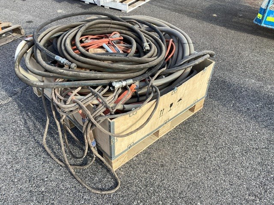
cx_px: 137
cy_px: 102
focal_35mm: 31
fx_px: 245
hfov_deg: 58.4
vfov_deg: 45.4
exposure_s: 1/395
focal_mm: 3.3
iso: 25
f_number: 2.4
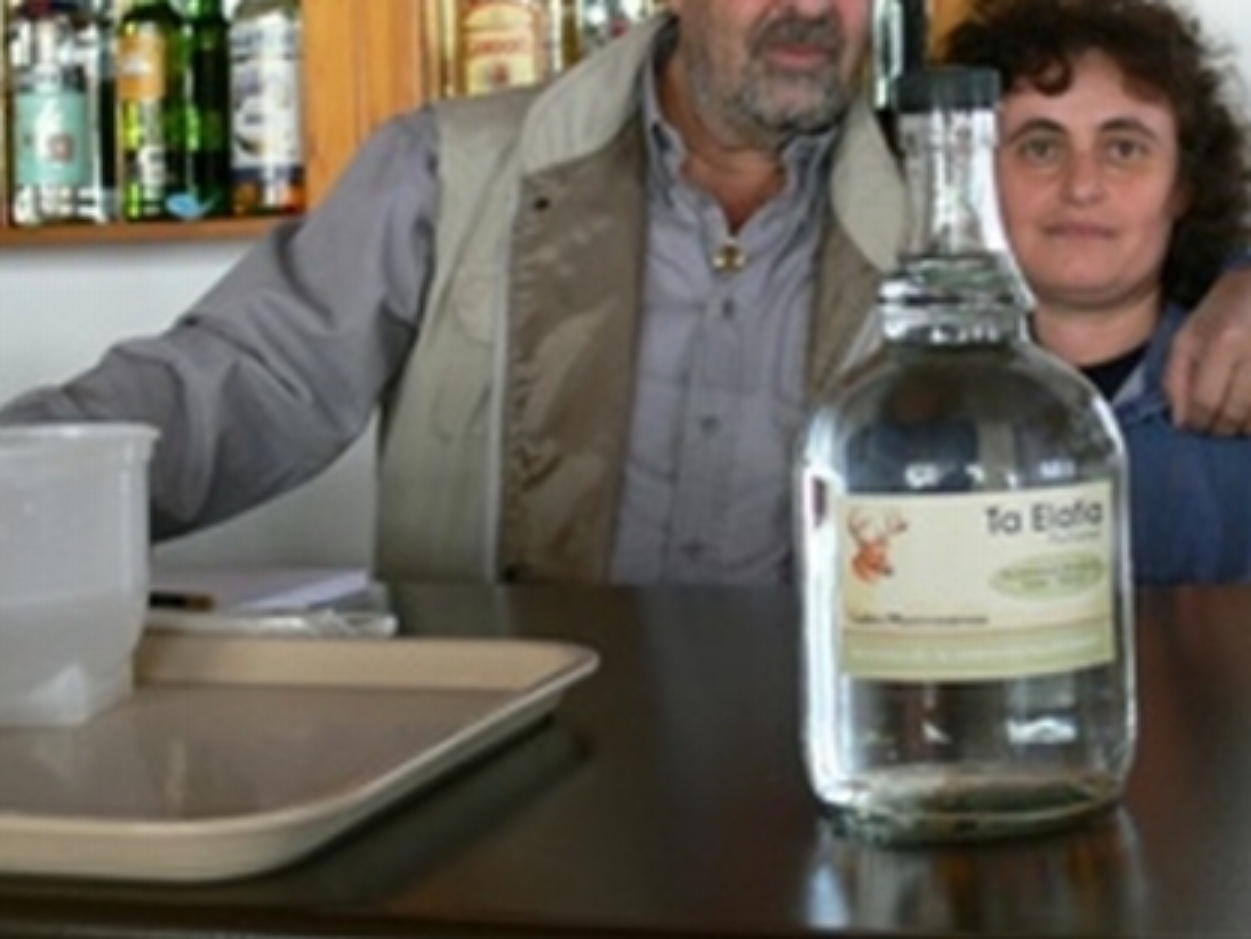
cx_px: 888
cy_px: 266
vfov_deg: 24.6
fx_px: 2133
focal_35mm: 59
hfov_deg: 32.3
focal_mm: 8.5
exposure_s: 1/30
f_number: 2.8
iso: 160
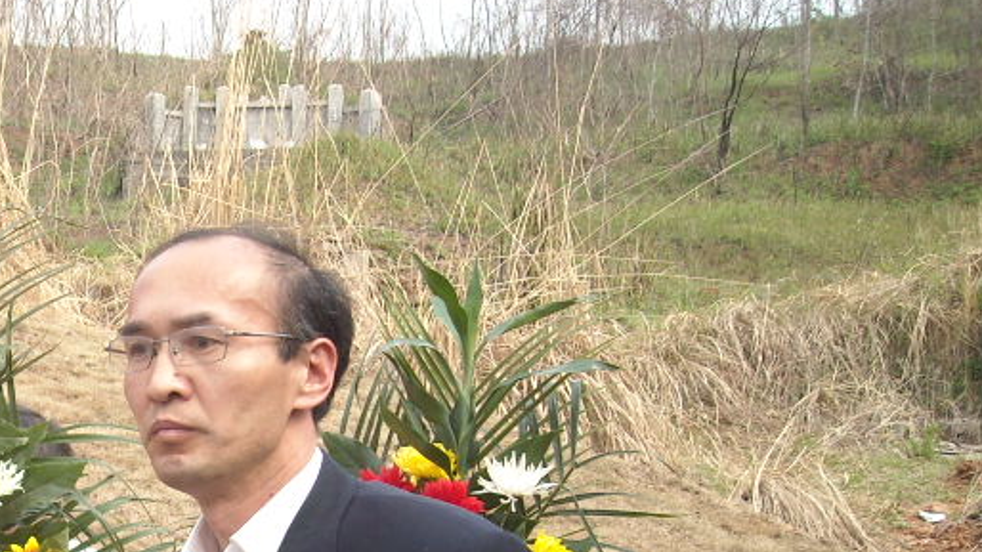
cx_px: 46
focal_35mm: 76
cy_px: 676
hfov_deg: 26.6
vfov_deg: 15.3
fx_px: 1979
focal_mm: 5.7
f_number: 2.8
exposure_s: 1/272
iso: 64
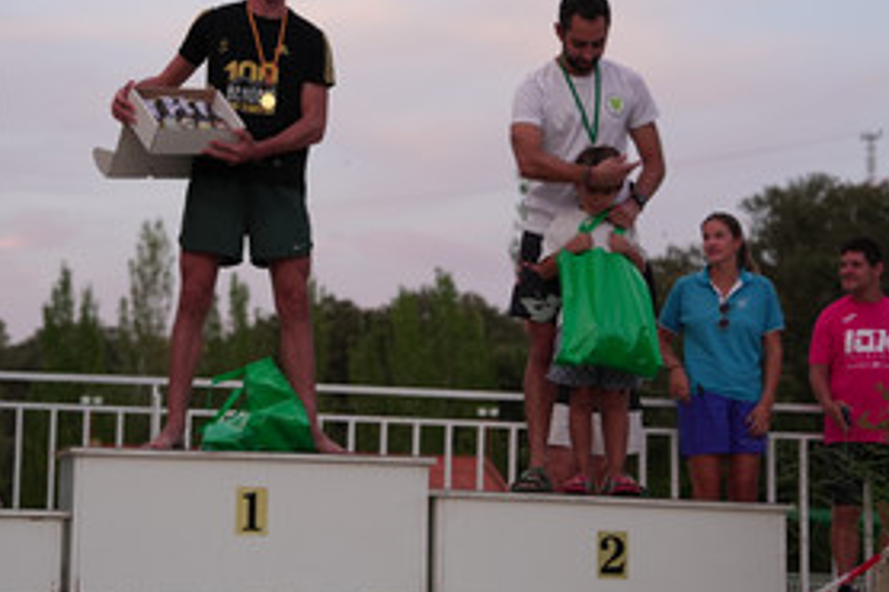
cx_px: 249
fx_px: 3110
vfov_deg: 10.8
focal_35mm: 126
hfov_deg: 16.2
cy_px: 165
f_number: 2.8
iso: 500
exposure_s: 1/500
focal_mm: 70
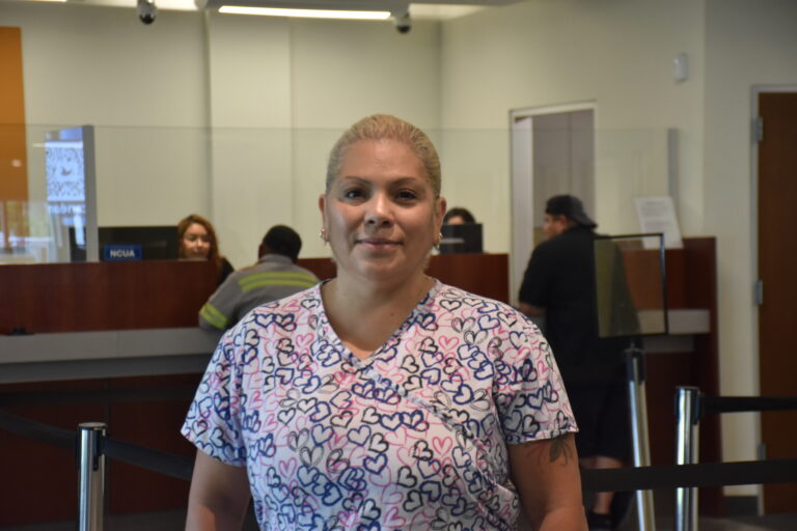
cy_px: 266
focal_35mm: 99
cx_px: 398
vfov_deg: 13.8
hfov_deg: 20.6
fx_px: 2192
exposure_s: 1/80
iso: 1000
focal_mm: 66
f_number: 5.6
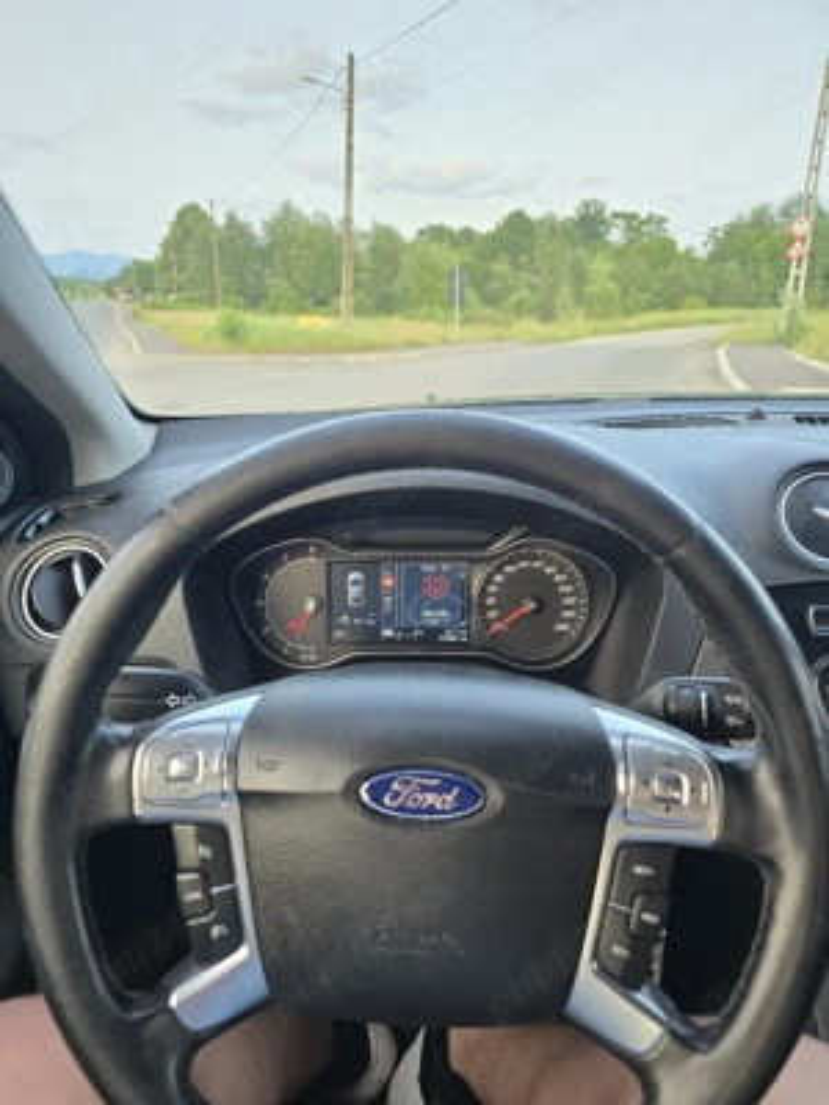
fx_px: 734
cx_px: 414
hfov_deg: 58.9
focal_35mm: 23
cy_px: 552
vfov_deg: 73.9
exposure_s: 1/182
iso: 125
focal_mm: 6.3
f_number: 1.7
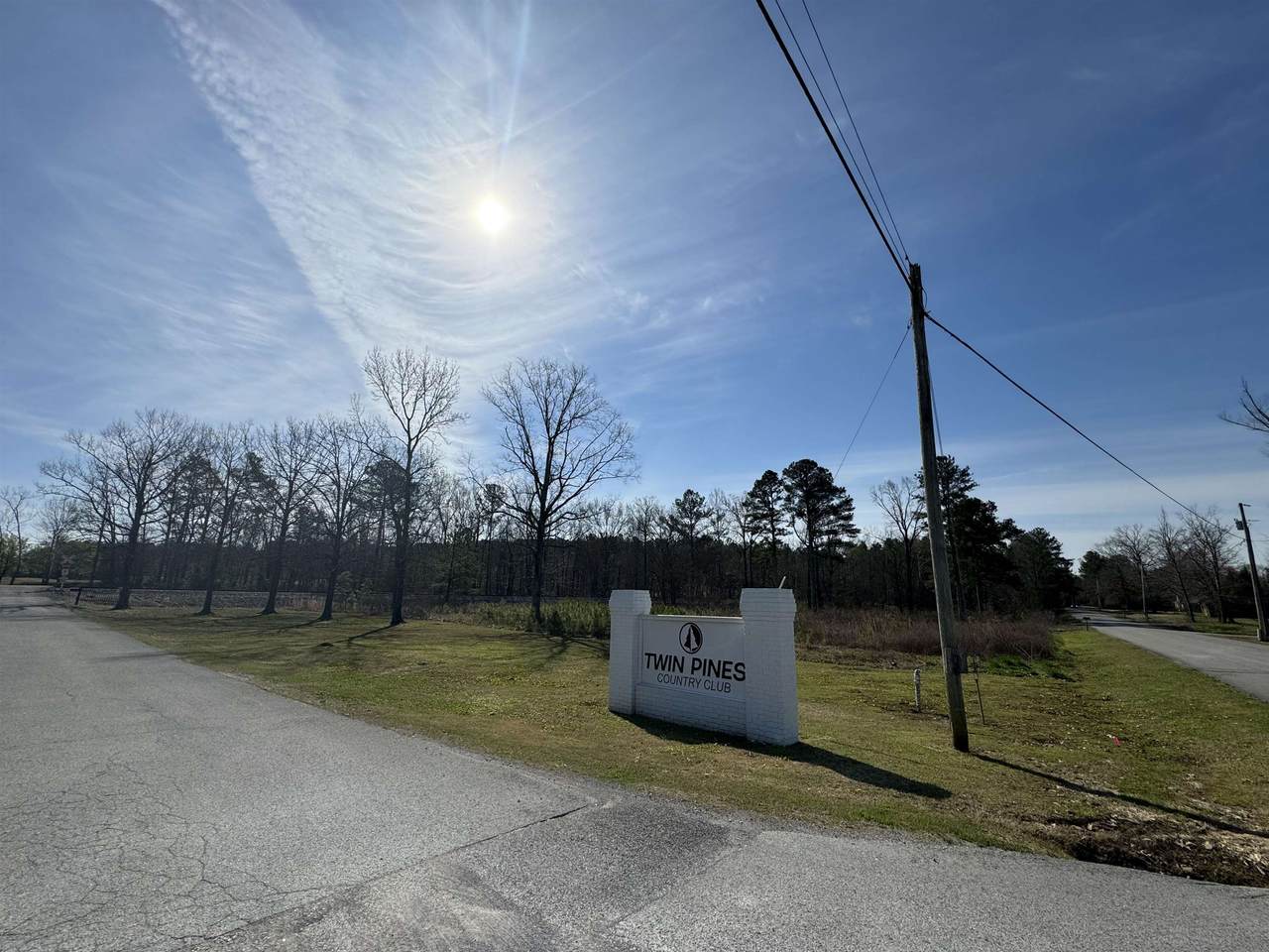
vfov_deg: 85.7
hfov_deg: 102.1
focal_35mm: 14
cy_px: 476
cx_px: 634
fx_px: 513
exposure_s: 1/5650
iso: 40
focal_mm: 2.22
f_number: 2.2
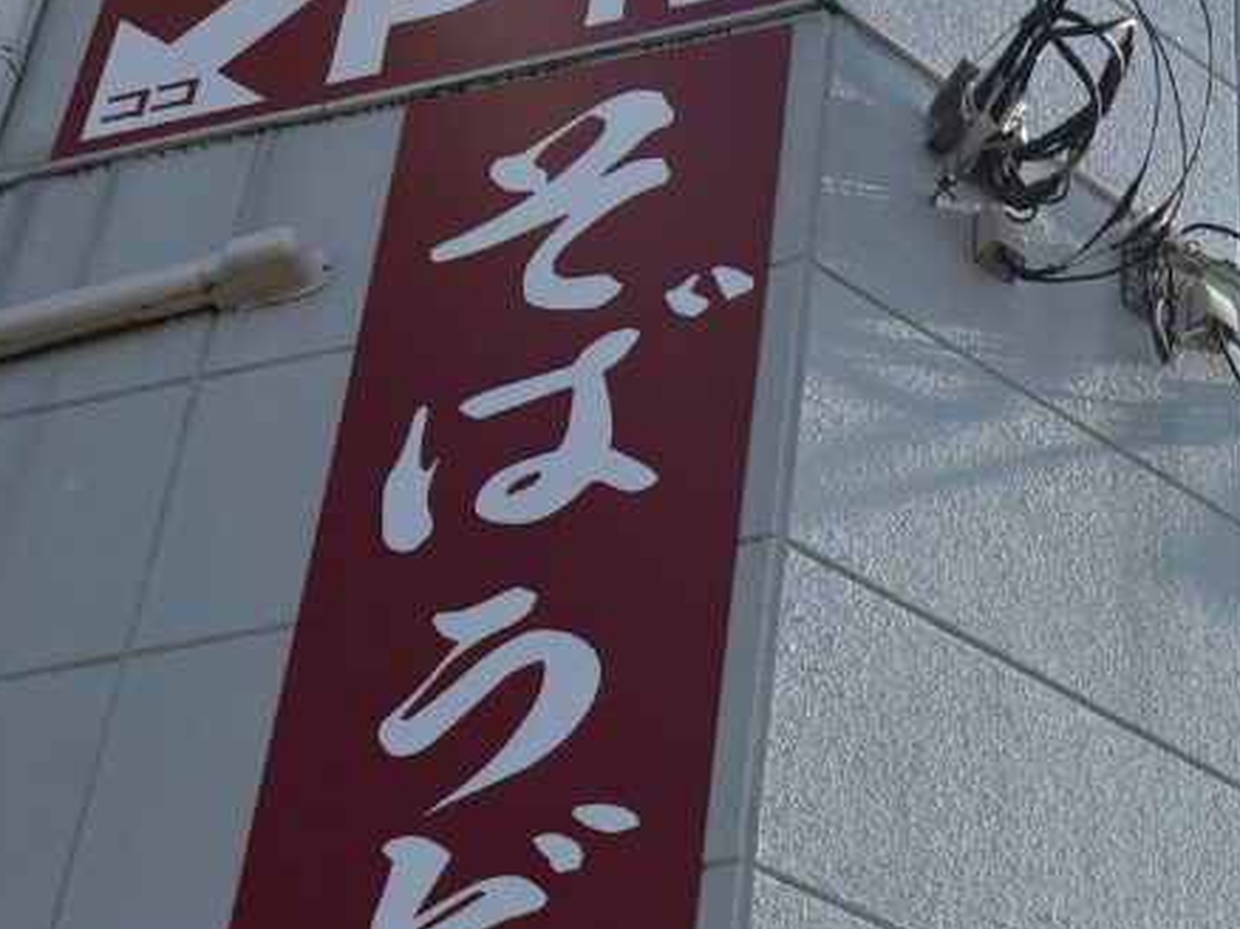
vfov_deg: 17.7
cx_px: 1433
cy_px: 1328
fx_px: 2721
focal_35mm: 76
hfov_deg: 23.7
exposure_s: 1/4065
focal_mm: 5.96
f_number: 1.6
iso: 50
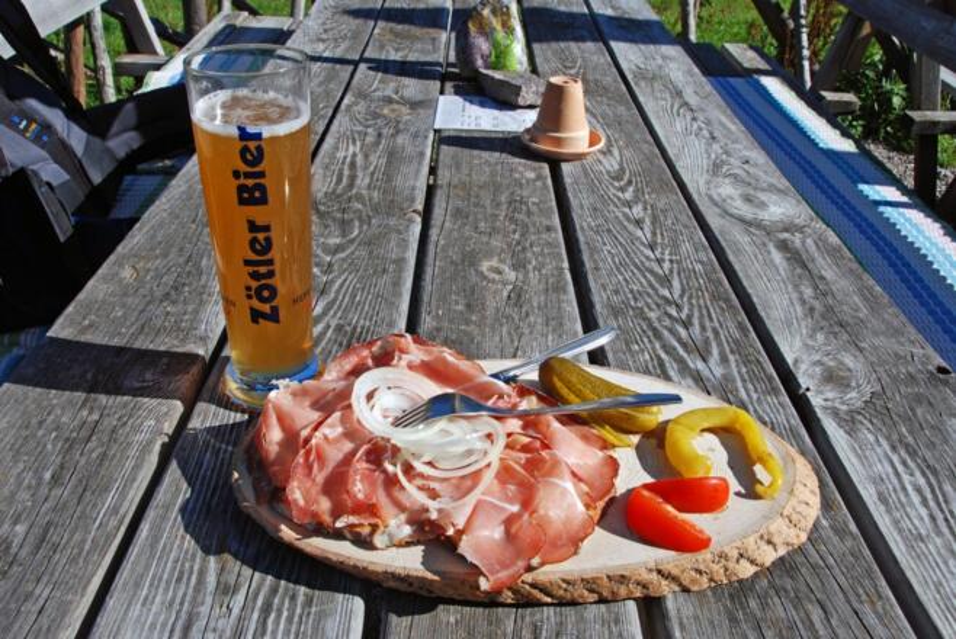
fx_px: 877
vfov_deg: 40.0
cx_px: 478
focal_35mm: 33
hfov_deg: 57.2
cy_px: 320
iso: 125
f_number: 11
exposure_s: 1/125
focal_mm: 22
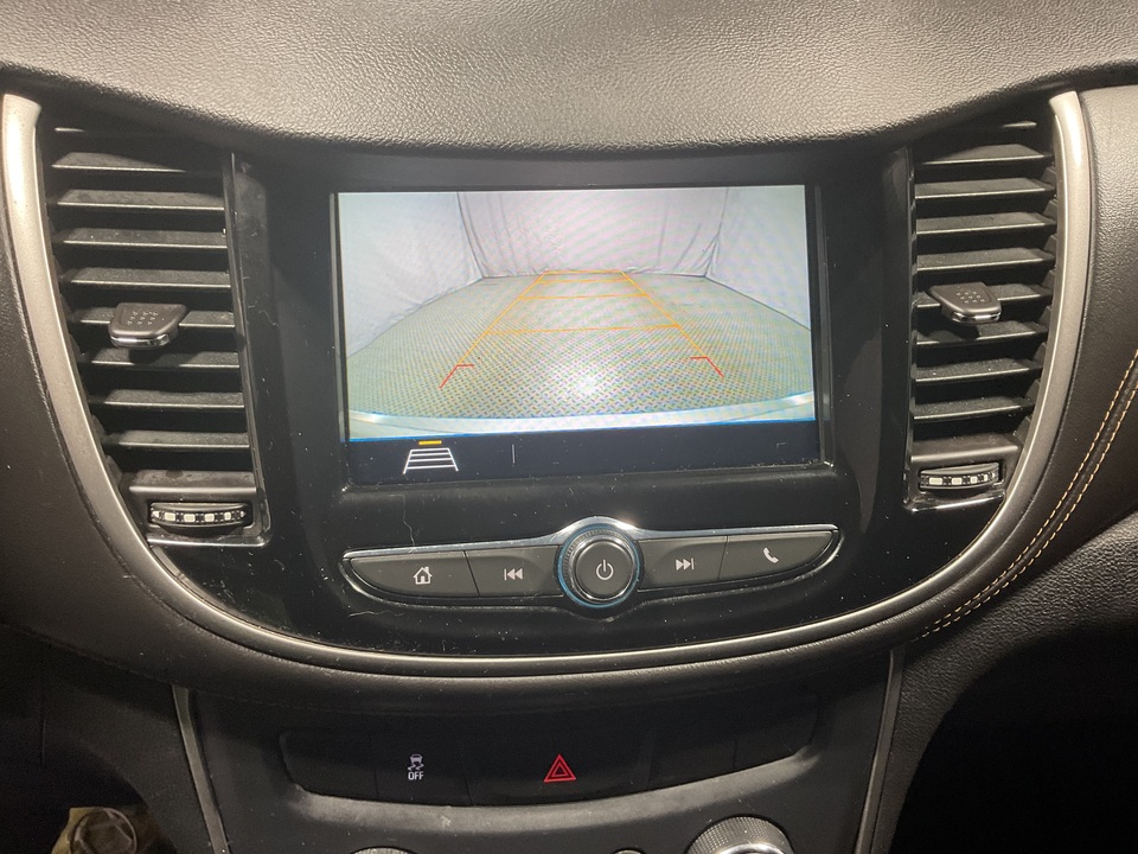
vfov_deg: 48.2
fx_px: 953
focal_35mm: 29
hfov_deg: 61.7
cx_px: 569
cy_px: 427
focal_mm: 3
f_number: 1.8
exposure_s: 1/60
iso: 64
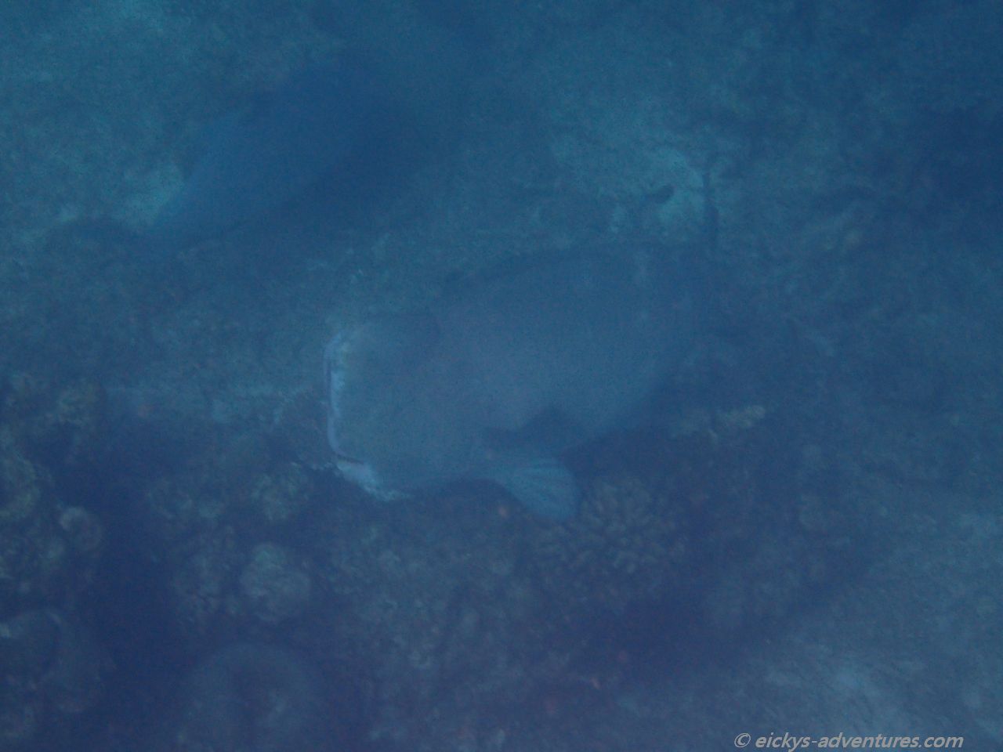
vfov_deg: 14.8
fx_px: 2898
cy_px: 376
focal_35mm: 100
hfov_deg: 19.6
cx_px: 502
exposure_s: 1/200
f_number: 6.3
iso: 200
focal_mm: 18
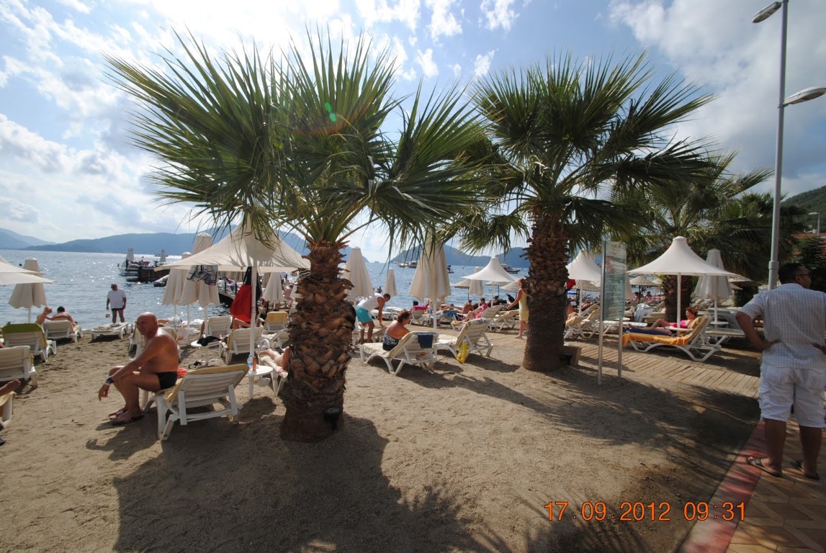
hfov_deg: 100.3
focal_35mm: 15
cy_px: 276
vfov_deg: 77.5
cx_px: 413
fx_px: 345
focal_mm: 10
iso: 100
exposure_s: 1/200
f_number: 10
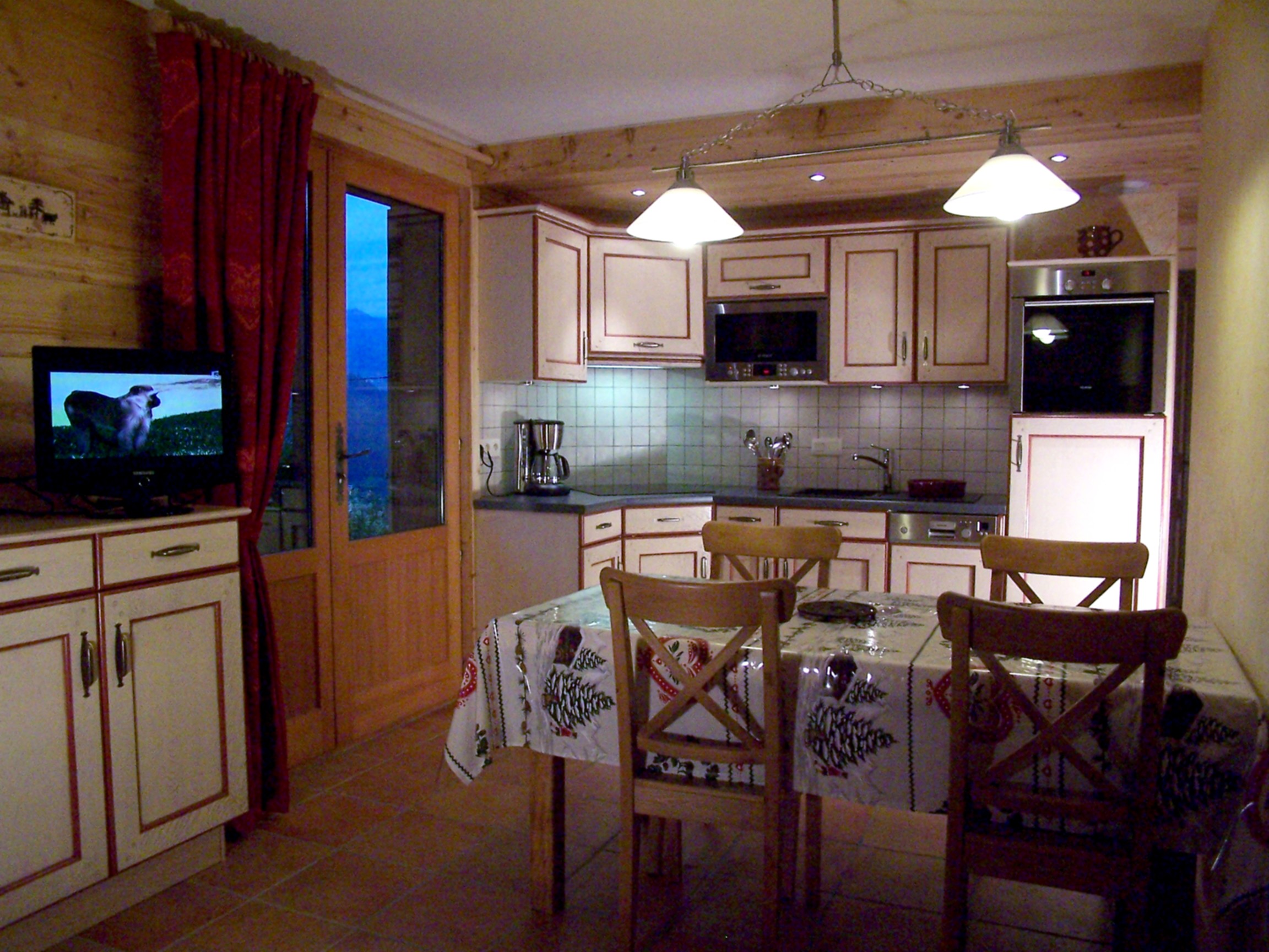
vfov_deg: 37.7
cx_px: 634
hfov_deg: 49.0
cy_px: 476
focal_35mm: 38
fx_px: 1393
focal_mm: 6.3
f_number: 2.8
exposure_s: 1/180
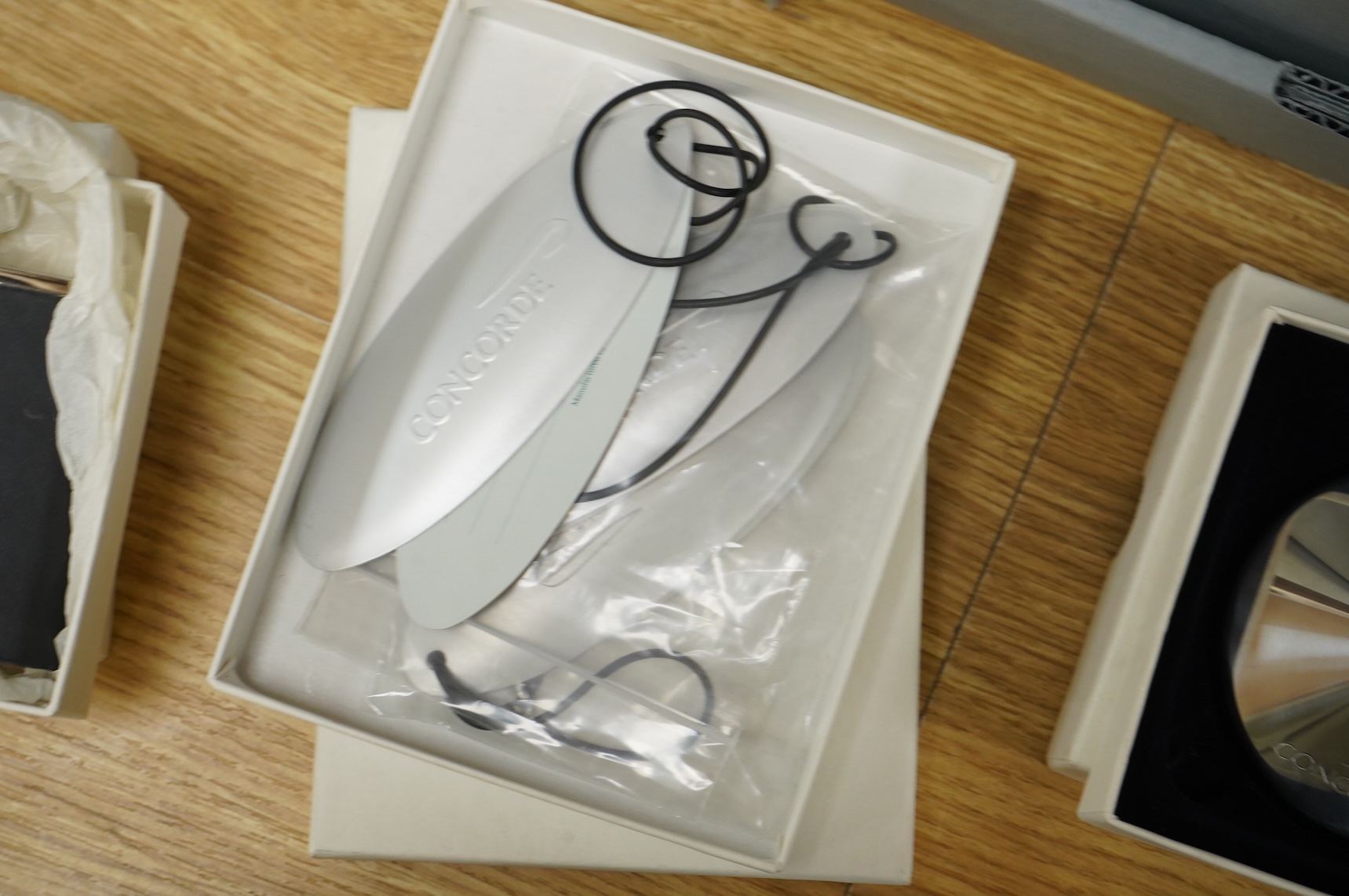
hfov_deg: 28.9
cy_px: 448
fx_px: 2621
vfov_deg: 19.4
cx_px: 674
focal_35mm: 70
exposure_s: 1/100
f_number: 9
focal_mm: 70
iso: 2500
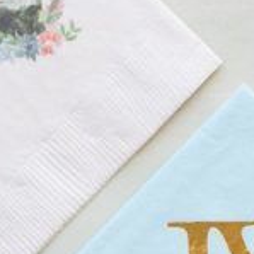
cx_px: -61
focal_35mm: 292
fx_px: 2424
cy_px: 399
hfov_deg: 6.0
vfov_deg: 5.9
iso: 800
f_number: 5.6
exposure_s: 1/250
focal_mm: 50
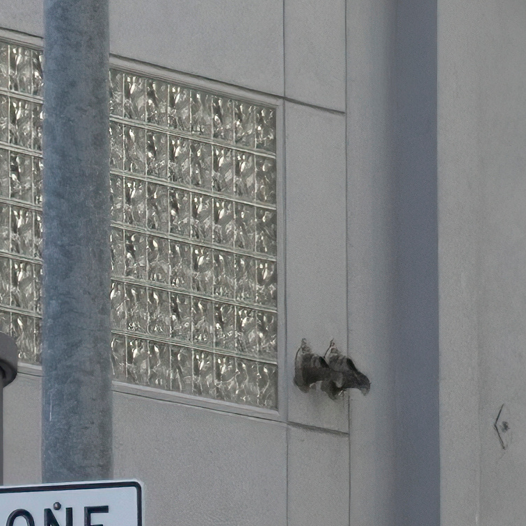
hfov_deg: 3.9
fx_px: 7564
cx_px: -1112
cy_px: 413
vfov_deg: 4.0
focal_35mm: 440
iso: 400
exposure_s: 1/250
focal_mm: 65
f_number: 5.6
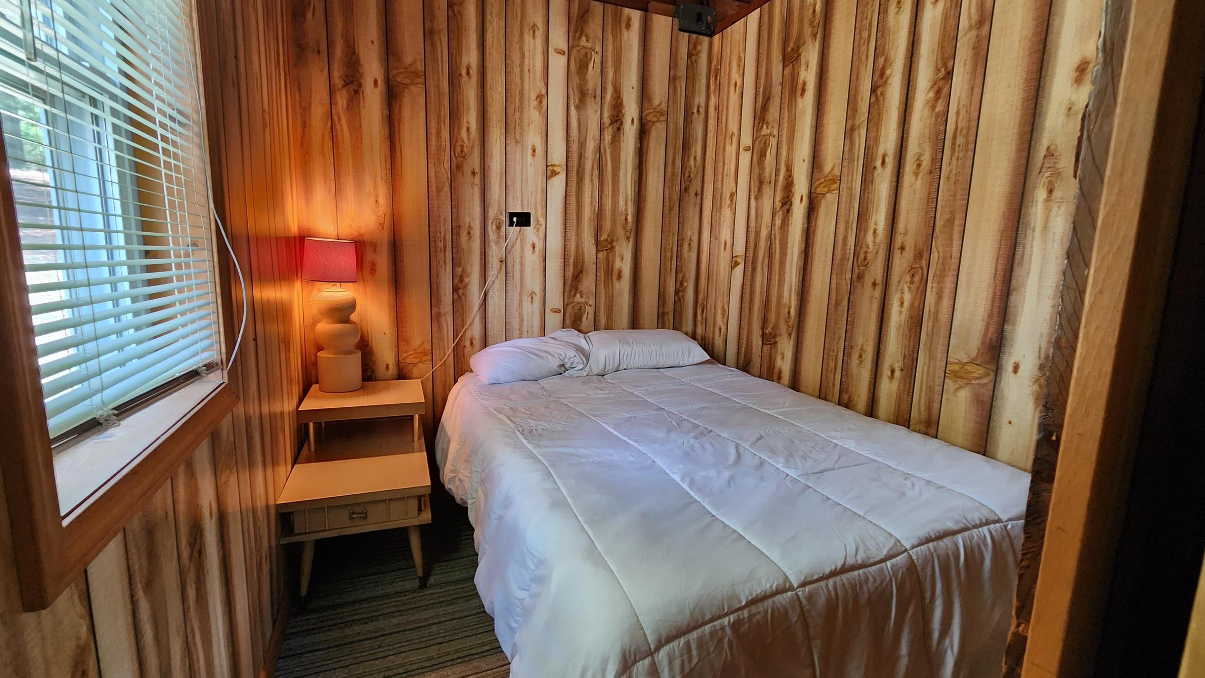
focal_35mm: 15
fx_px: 479
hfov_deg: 103.0
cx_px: 603
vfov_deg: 70.5
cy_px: 335
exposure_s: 1/30
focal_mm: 2.2
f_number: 2.2
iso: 320
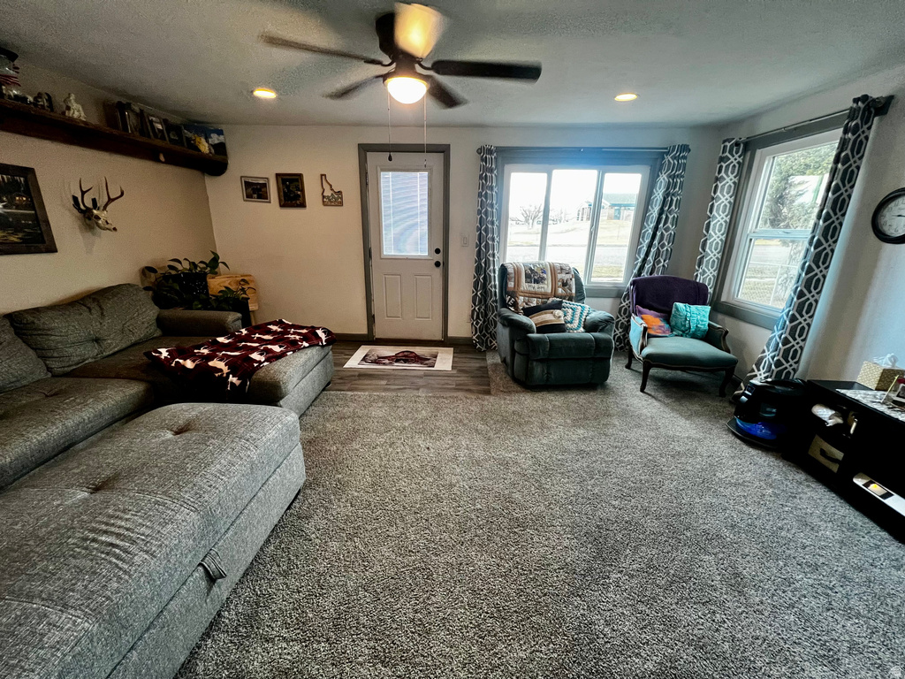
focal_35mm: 13
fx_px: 340
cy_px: 340
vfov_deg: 89.9
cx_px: 452
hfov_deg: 106.2
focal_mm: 1.57
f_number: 1.8
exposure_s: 1/60
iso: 400
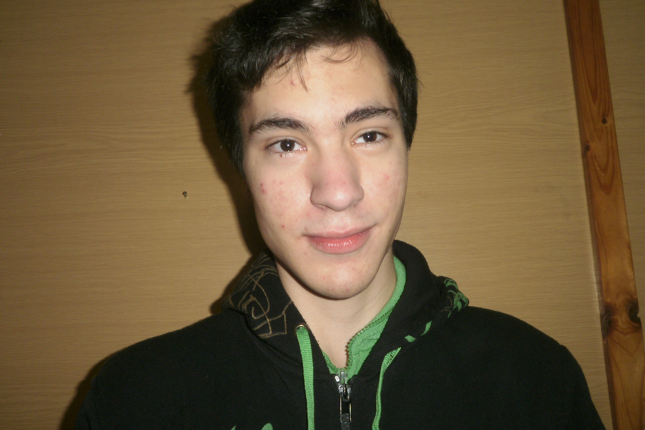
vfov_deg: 40.0
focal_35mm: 33
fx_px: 591
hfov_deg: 57.2
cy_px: 221
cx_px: 318
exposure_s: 1/30
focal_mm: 5.45
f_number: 2.9
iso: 100
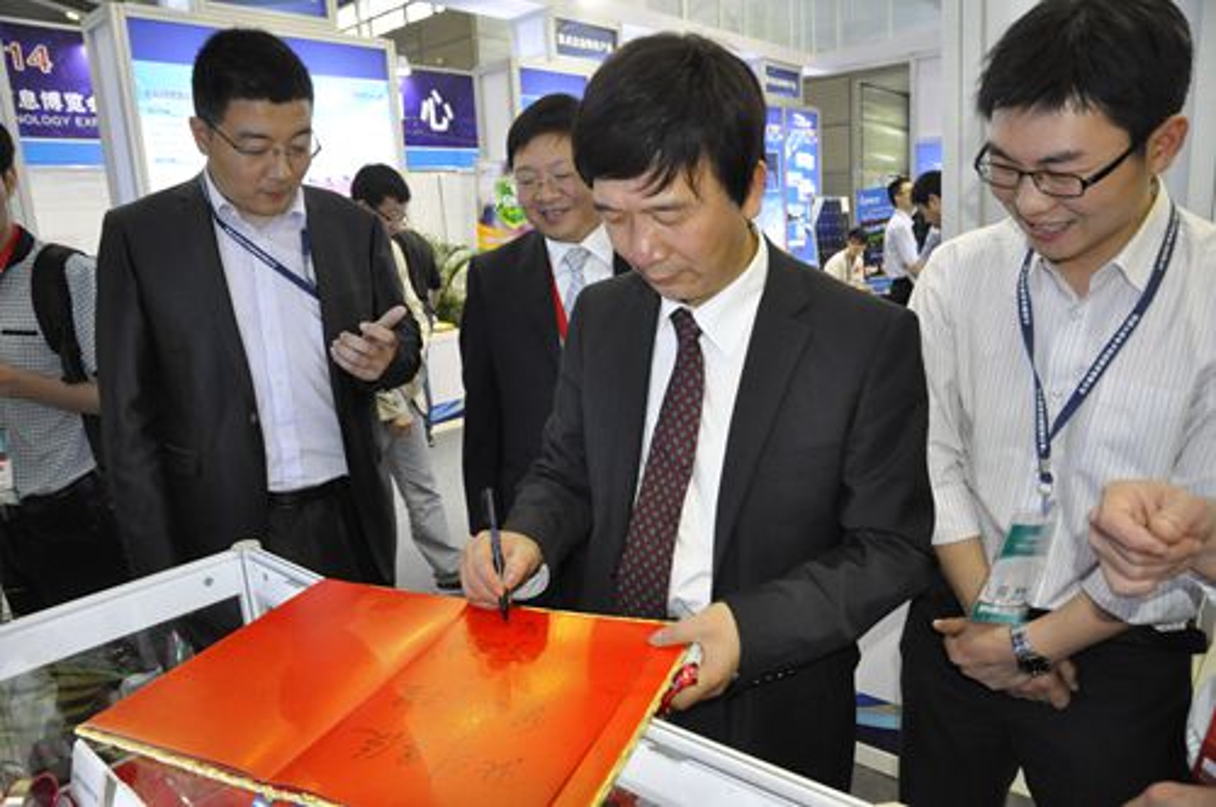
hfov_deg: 73.8
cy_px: 404
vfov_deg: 53.0
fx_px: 810
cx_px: 608
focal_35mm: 24
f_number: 5
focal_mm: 16
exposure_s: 1/100
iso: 1600
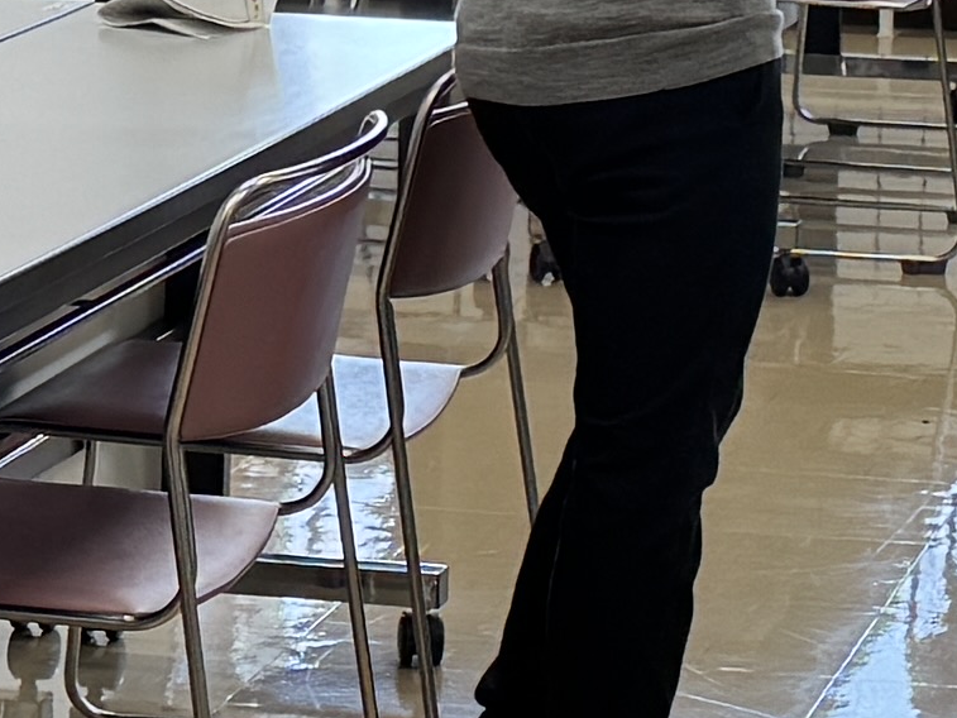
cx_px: 841
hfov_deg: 10.9
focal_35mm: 181
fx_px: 5005
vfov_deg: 8.1
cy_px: -243
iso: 64
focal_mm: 6.76
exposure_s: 1/100
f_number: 1.78
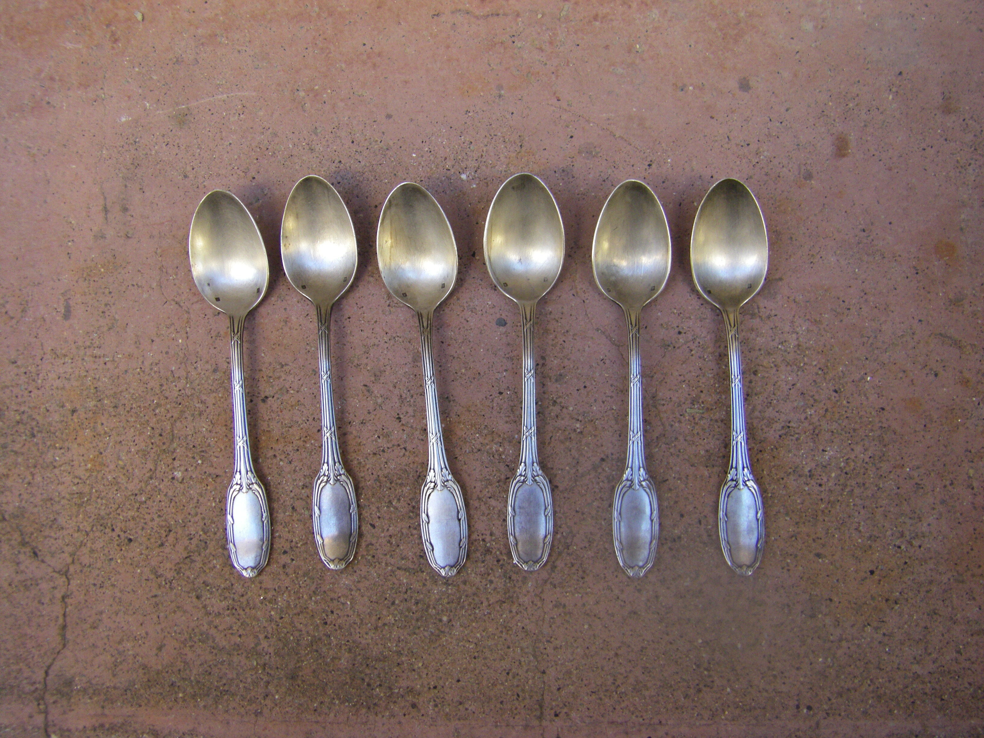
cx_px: 492
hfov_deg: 49.0
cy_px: 369
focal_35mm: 38
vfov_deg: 37.7
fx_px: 1080
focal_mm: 6.3
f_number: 3.5
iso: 160
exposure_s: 1/50
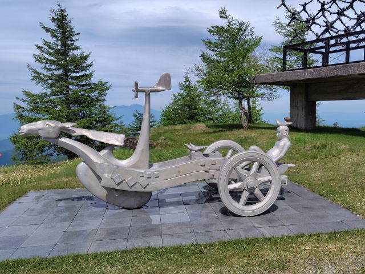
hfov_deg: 73.9
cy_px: 137
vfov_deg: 58.9
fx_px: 243
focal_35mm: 23
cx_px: 182
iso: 50
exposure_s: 1/2209
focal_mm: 5.6
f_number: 1.9
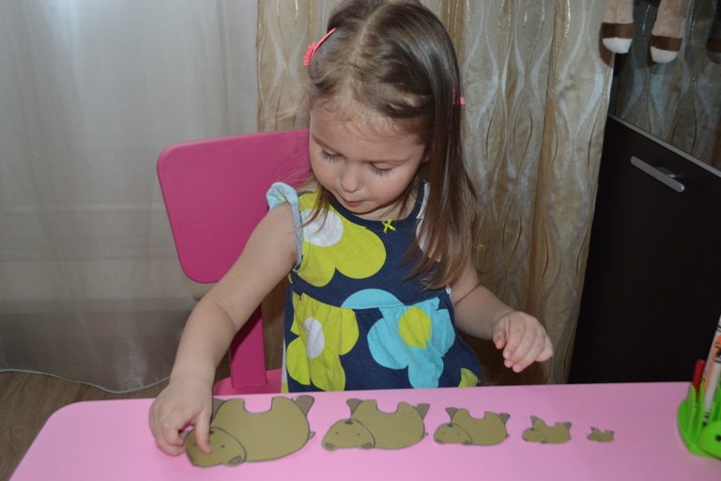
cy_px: 240
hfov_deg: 57.2
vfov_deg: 40.0
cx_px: 360
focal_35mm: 33
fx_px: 661
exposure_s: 1/60
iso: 1100
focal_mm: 22
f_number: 4
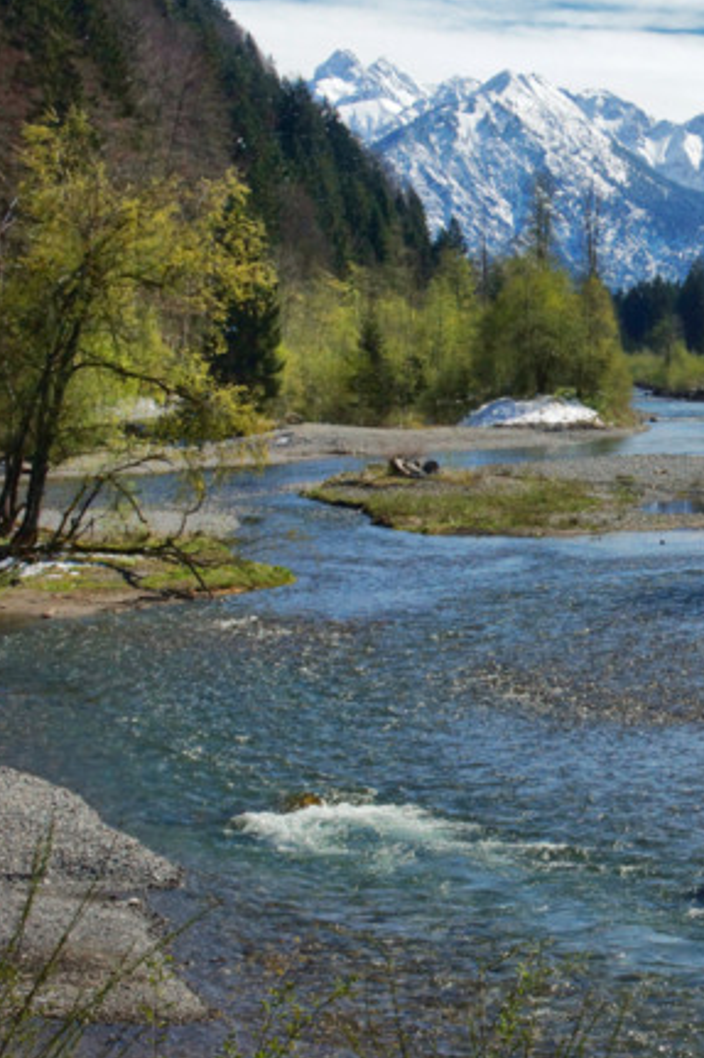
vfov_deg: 22.1
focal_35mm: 92
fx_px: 2701
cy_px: 520
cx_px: 776
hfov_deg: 14.5
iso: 400
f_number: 8
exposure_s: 1/3200
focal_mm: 40
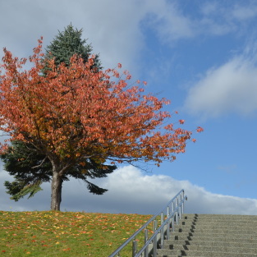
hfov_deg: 32.1
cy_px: 128
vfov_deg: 32.4
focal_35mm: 53
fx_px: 442
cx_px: 82
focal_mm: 27
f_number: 11
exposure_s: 1/500
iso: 200
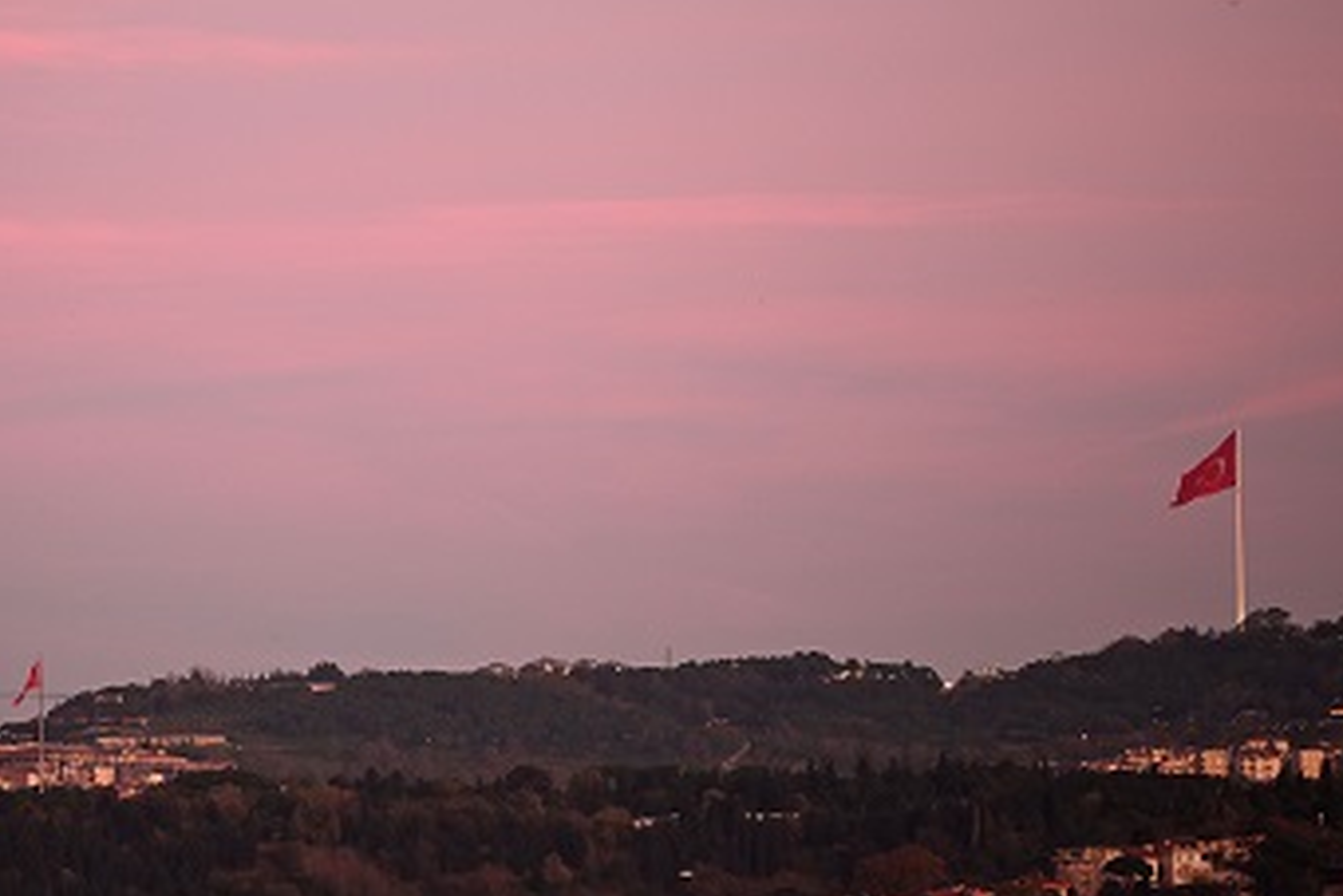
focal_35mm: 309
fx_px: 11532
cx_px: 344
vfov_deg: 4.5
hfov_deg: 6.7
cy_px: 304
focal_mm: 175
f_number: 2.8
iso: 500
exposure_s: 1/125
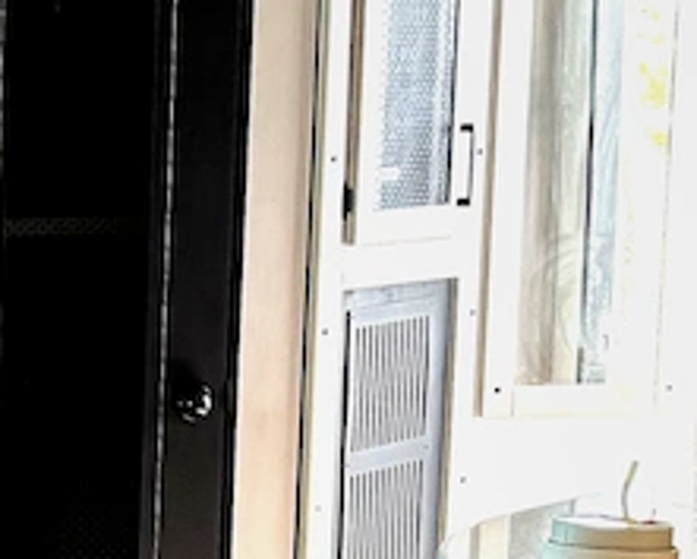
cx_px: -388
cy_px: 771
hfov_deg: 12.4
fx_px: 3034
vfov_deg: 10.2
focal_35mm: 147
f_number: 1.6
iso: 125
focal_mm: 5.96
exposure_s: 1/86
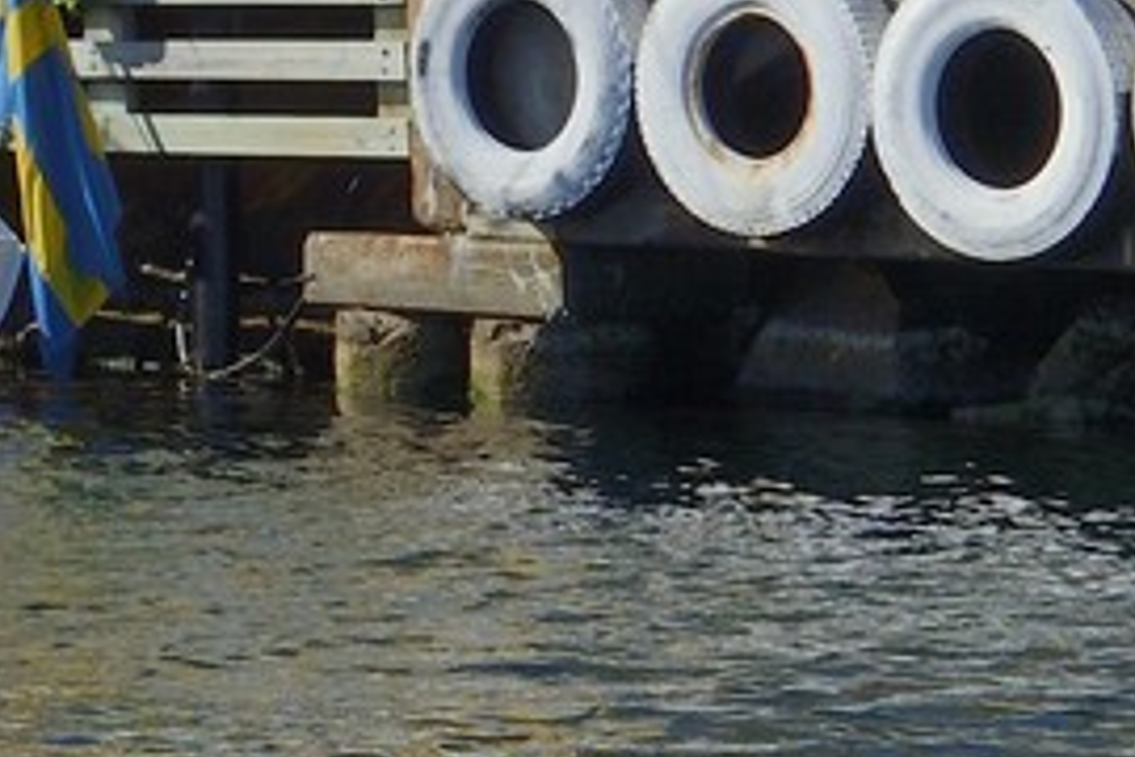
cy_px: -997
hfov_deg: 6.6
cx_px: -2161
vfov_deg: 4.7
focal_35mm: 284
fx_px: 8953
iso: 200
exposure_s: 1/320
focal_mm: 48
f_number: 13
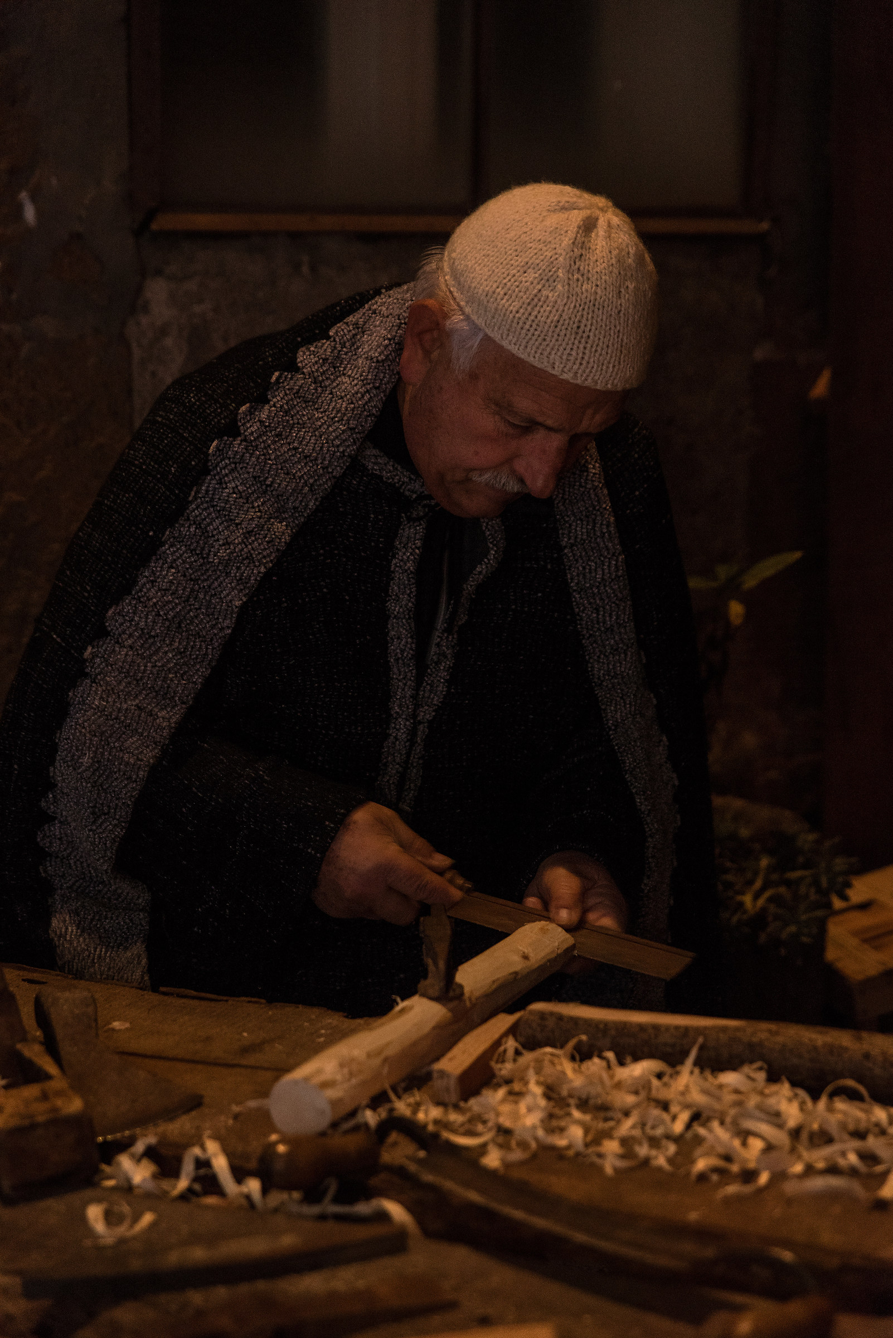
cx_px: 446
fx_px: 2602
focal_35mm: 70
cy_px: 669
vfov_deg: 28.8
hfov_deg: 19.5
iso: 3200
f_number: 4
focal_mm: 70
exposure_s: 1/125
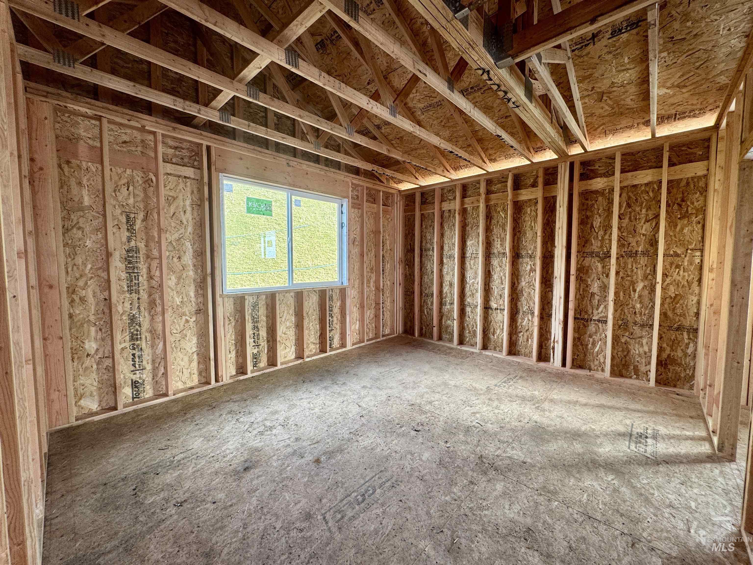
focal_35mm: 14
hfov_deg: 102.1
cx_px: 376
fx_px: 305
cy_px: 282
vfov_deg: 85.7
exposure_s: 1/99
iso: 64
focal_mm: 2.22
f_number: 2.2
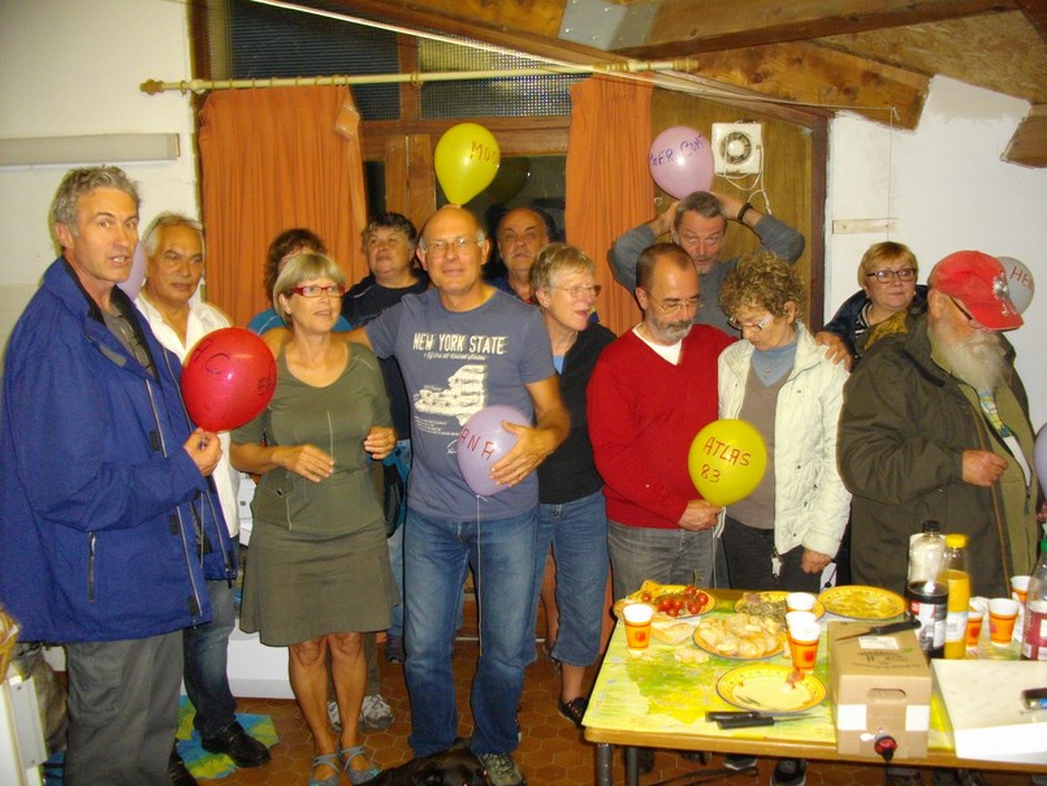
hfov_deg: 58.3
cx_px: 524
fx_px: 938
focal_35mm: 31
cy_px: 393
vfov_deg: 45.5
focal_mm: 5.7
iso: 271
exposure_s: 1/20
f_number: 2.9
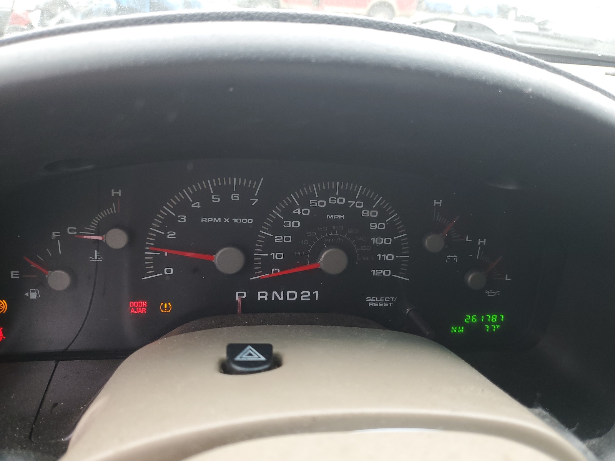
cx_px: 308
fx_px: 462
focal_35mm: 26
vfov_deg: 53.1
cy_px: 230
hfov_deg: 67.3
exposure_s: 1/60.2
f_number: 1.5
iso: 59
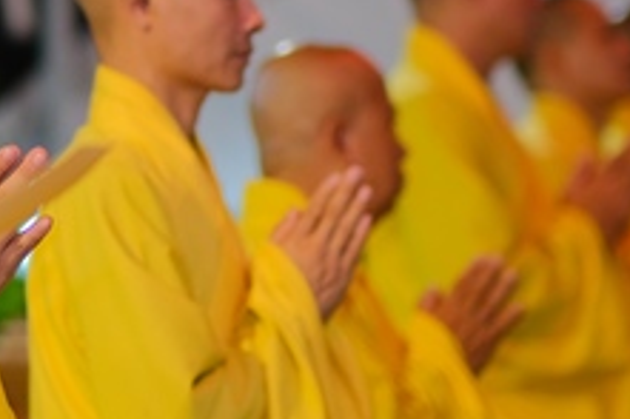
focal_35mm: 247
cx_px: -26
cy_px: 98
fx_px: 4319
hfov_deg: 8.3
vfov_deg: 5.6
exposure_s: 1/100
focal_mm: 56
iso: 800
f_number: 1.4
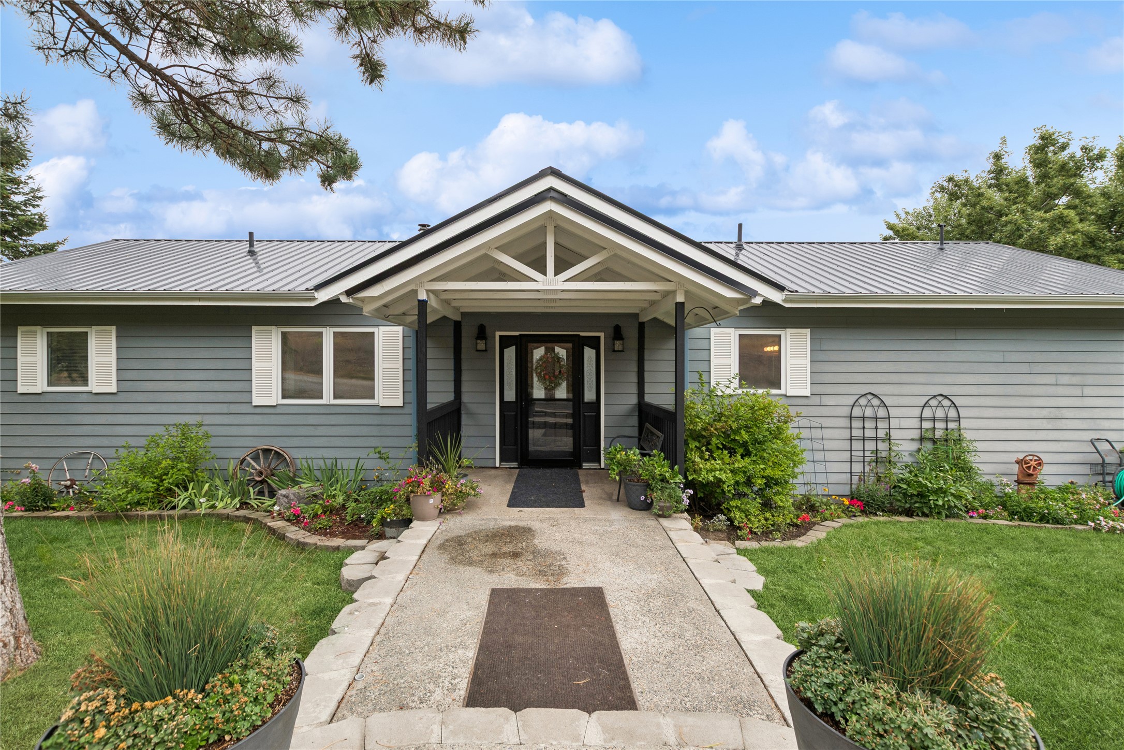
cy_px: 375
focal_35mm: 15
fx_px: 468
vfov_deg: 77.3
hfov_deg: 100.4
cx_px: 562
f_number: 6.3
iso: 100
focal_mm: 10
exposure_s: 1/250
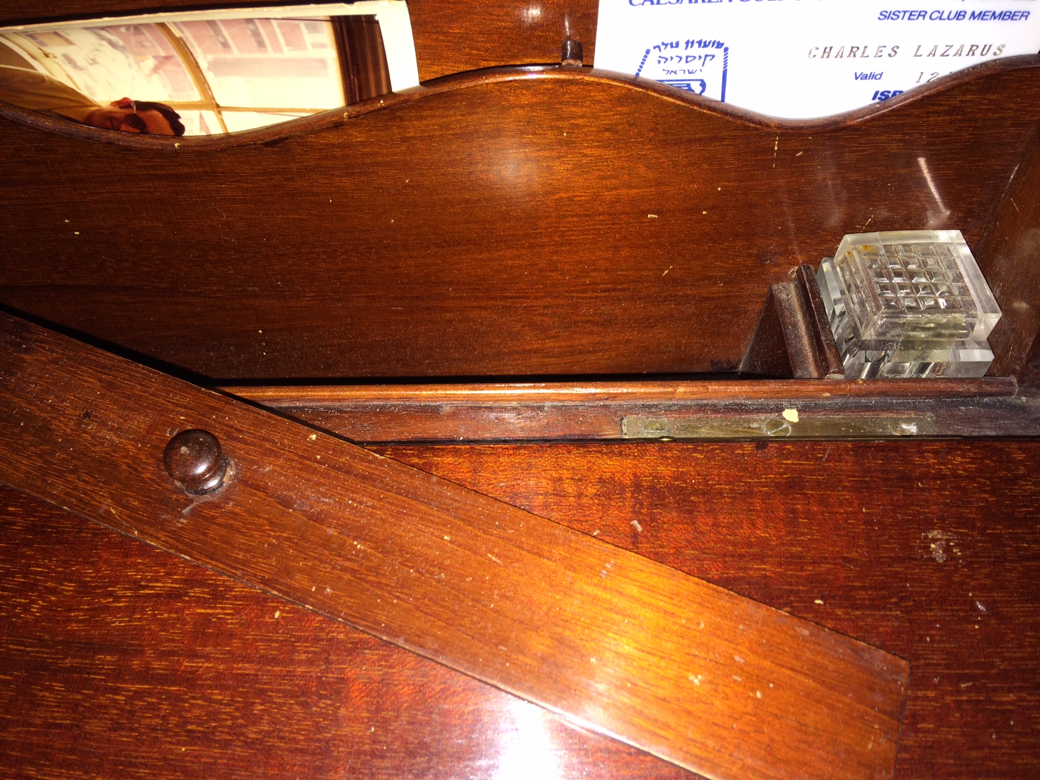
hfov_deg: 61.7
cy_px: 390
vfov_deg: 48.2
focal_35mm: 29
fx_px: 871
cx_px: 520
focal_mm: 4.15
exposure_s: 1/36
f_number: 2.2
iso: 32
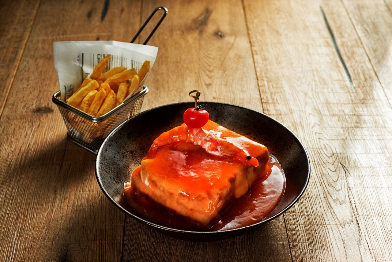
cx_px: 196
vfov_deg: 22.7
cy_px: 131
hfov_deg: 33.4
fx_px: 654
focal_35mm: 60
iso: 100
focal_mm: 60
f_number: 9
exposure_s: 1/200
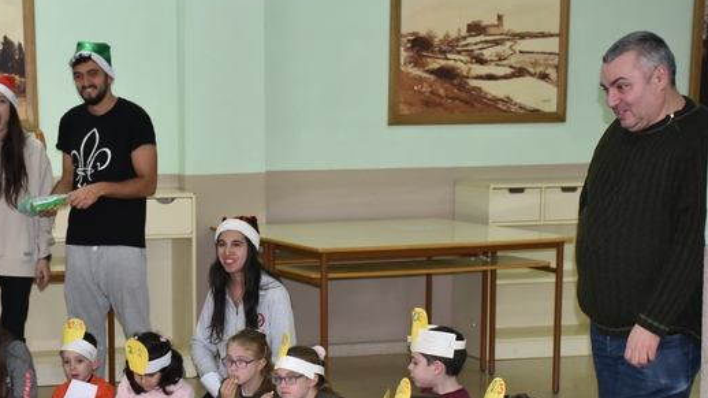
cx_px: 208
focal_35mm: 93
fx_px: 1745
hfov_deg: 22.8
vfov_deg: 12.9
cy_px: 331
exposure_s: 1/100
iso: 800
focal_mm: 34
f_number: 5
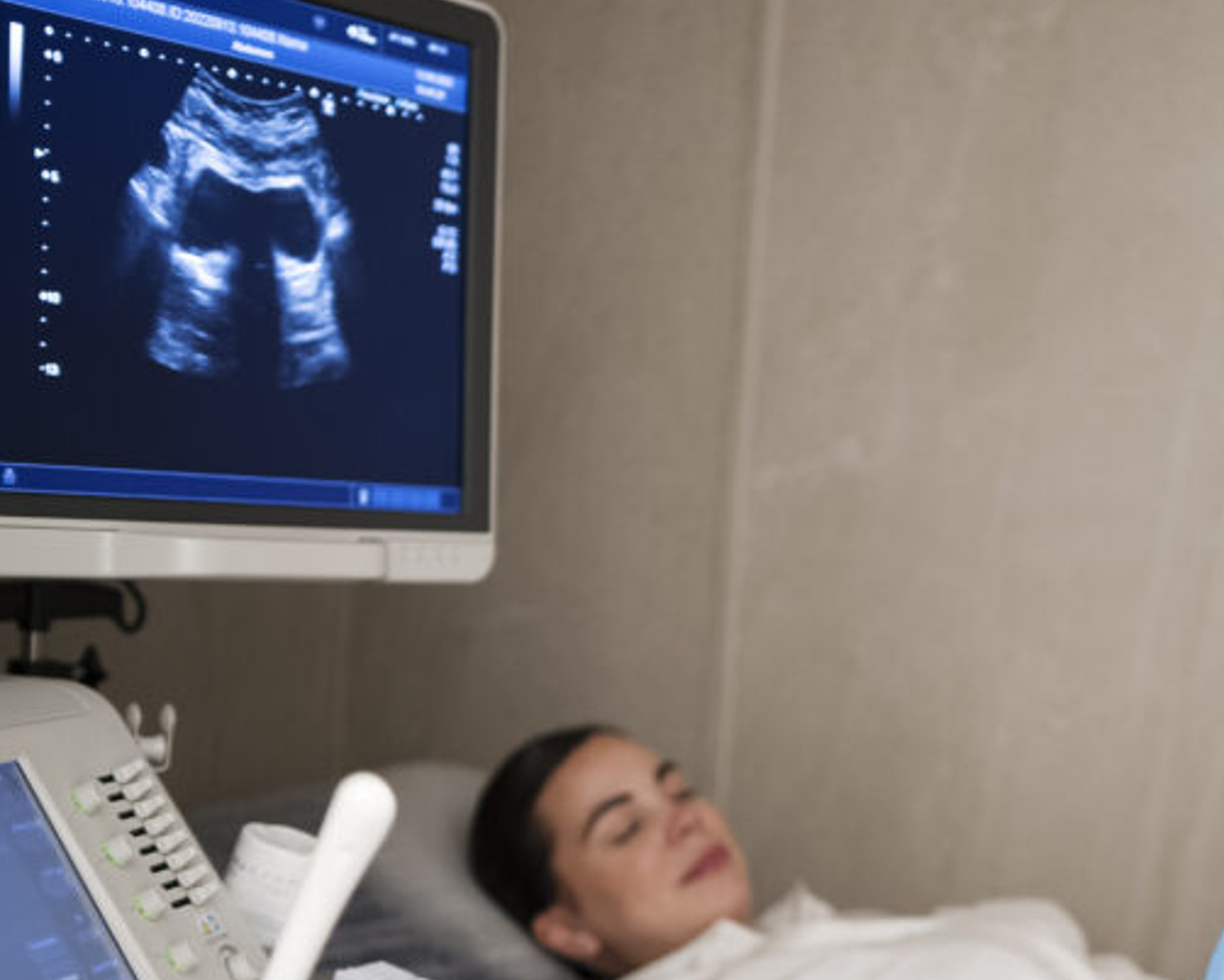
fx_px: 2428
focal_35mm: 67
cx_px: 1066
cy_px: 659
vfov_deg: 22.7
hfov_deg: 27.4
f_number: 1.8
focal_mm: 35
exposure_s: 1/40
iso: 1600
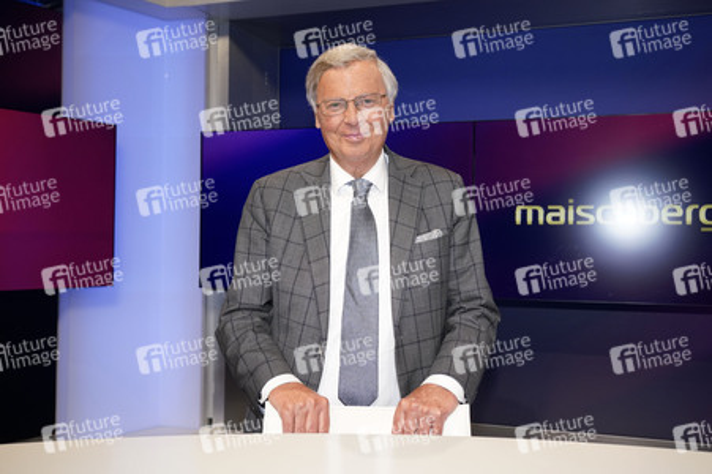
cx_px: 356
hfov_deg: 58.8
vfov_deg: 41.1
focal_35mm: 32
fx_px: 632
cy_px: 237
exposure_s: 1/160
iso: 2000
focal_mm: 32
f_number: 5
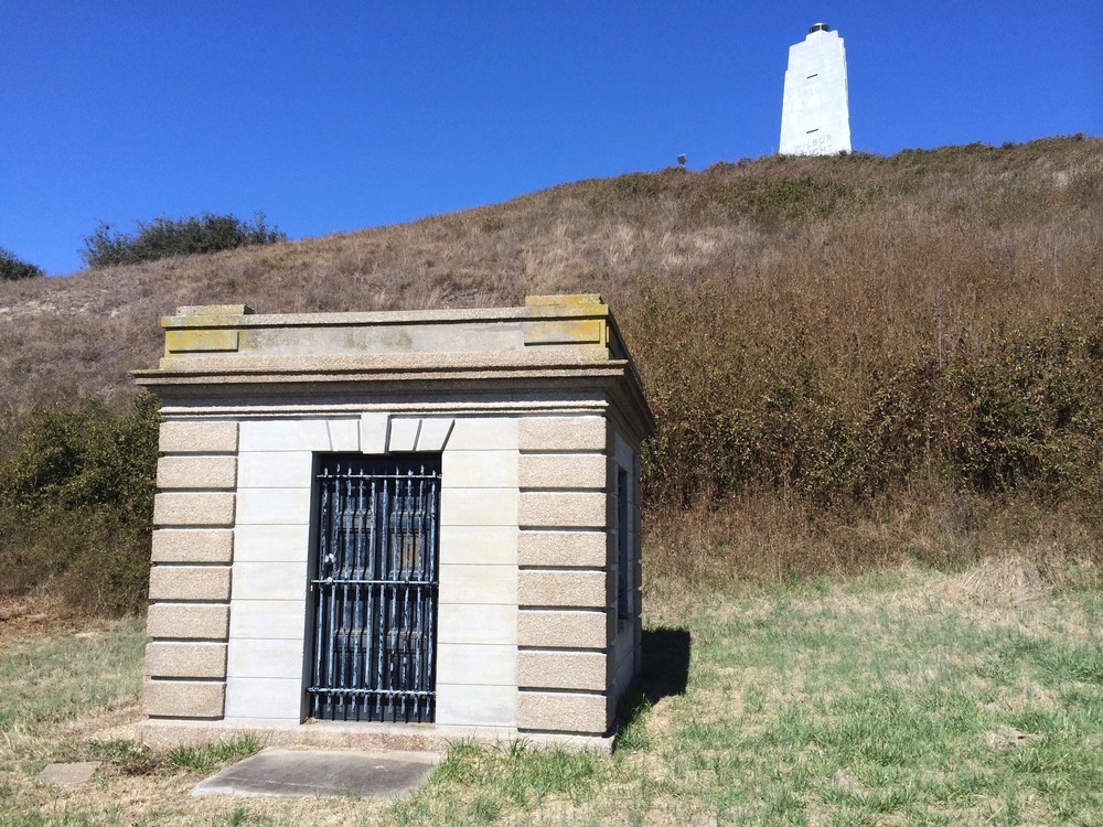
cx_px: 552
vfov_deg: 46.8
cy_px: 414
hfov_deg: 60.0
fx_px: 956
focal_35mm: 30
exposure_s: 1/2740
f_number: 2.2
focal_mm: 4.12
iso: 50
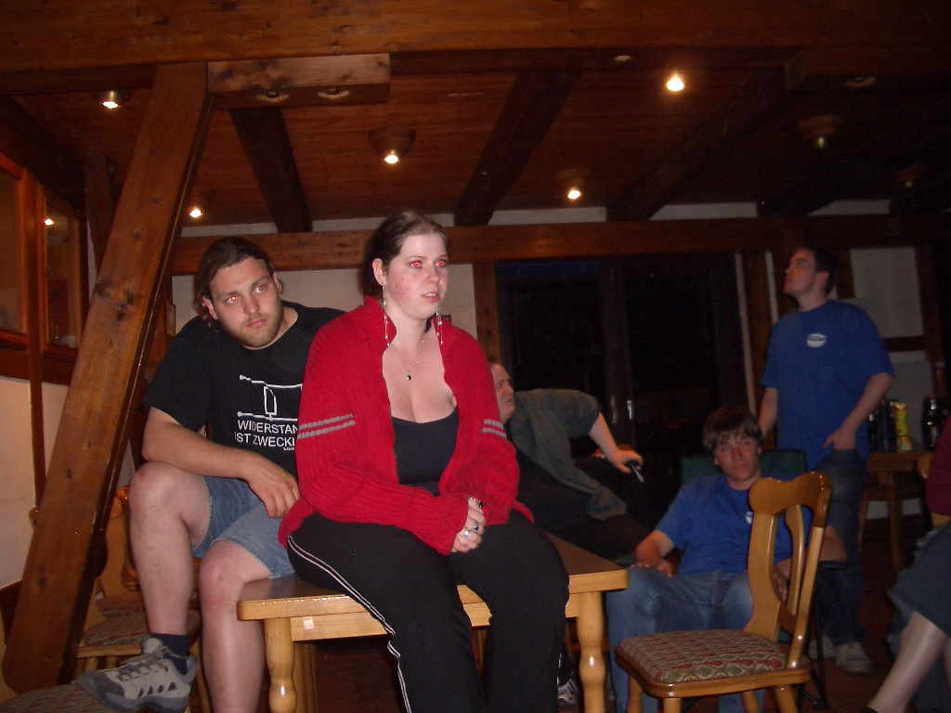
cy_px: 356
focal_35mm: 35
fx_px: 962
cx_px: 476
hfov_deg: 52.6
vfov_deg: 40.7
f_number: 2.6
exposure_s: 1/40
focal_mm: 5.8
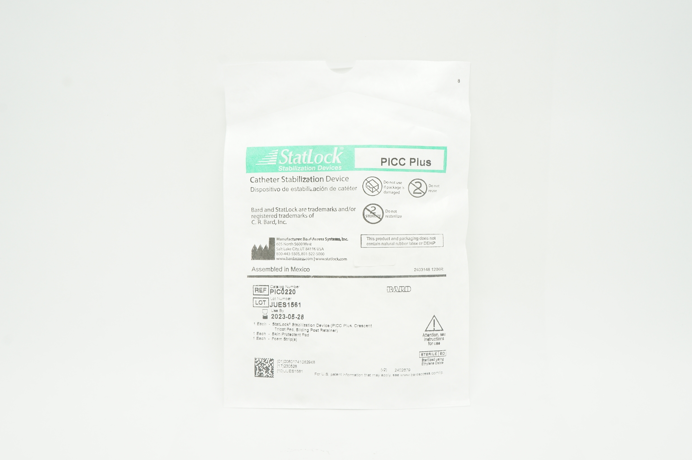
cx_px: 346
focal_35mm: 39
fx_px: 749
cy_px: 230
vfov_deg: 34.1
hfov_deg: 49.6
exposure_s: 1/15
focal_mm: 26
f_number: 11
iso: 400
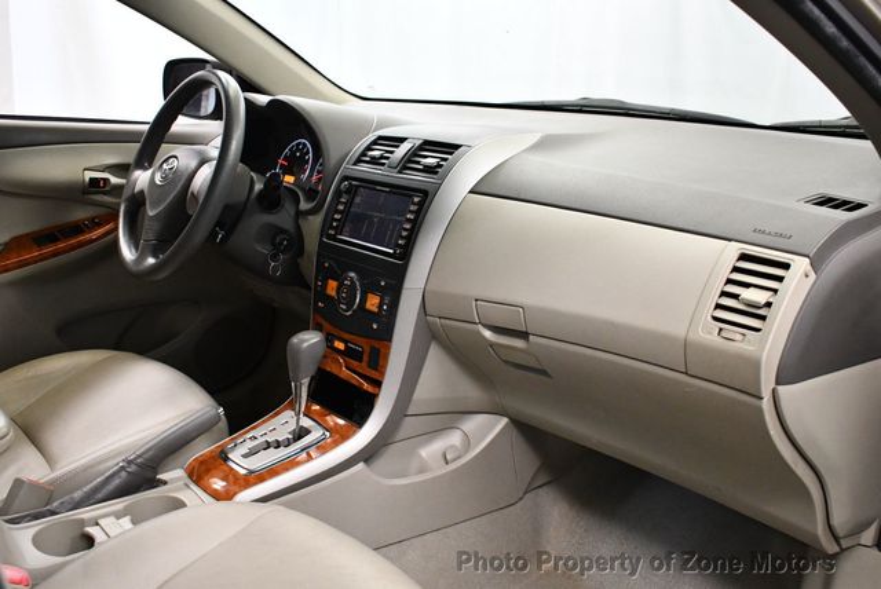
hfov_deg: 53.1
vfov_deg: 36.9
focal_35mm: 36
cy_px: 294
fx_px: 882
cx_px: 440
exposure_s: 1/125
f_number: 3.5
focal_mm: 18
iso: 2800
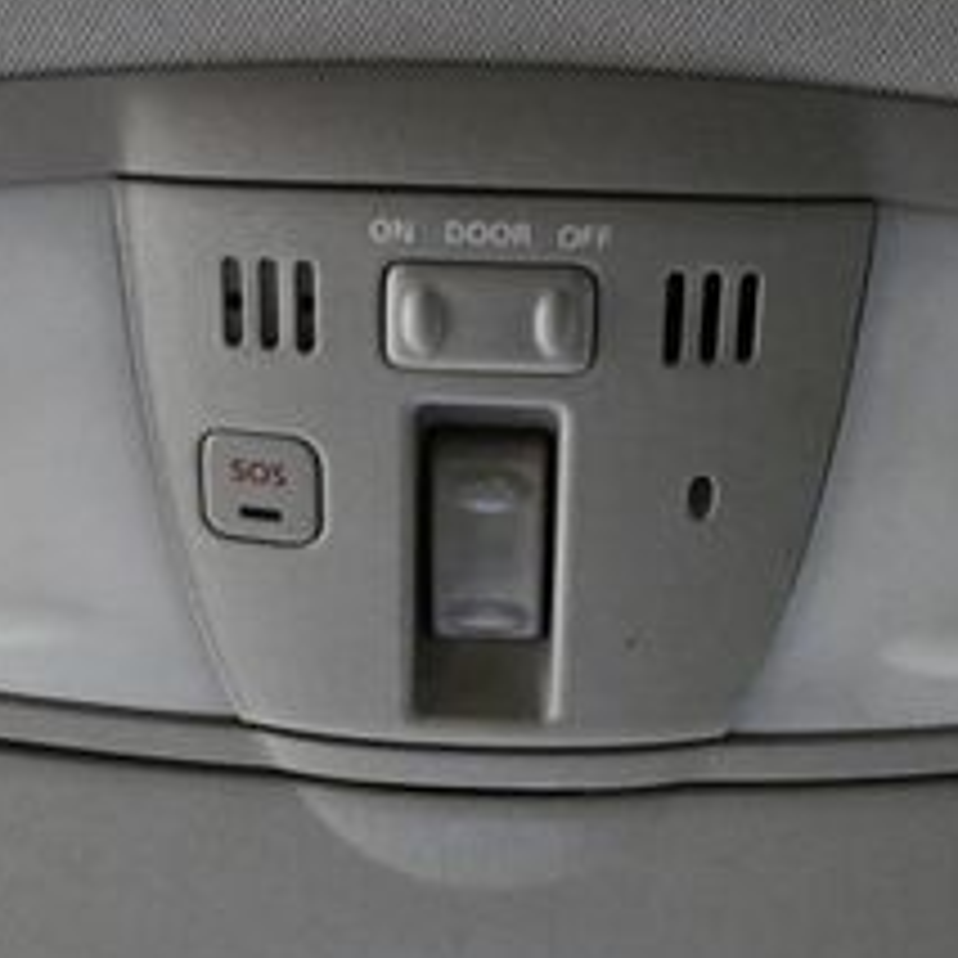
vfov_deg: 18.5
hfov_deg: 18.9
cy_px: 900
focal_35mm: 92
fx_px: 2881
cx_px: 477
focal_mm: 18
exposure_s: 1/60
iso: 5000
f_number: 3.5
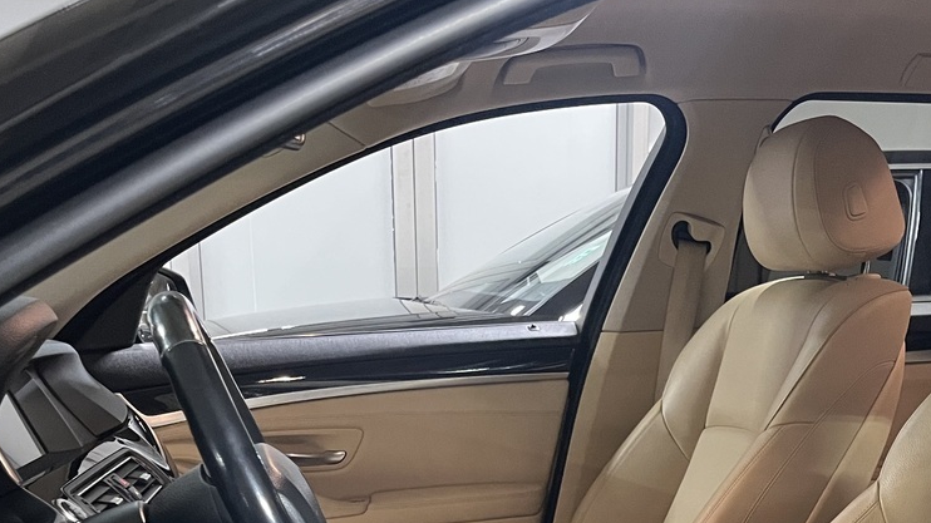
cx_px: 586
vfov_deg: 20.3
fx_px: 1357
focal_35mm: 55
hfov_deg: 37.6
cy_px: 645
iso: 400
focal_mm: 5.1
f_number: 1.6
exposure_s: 1/50
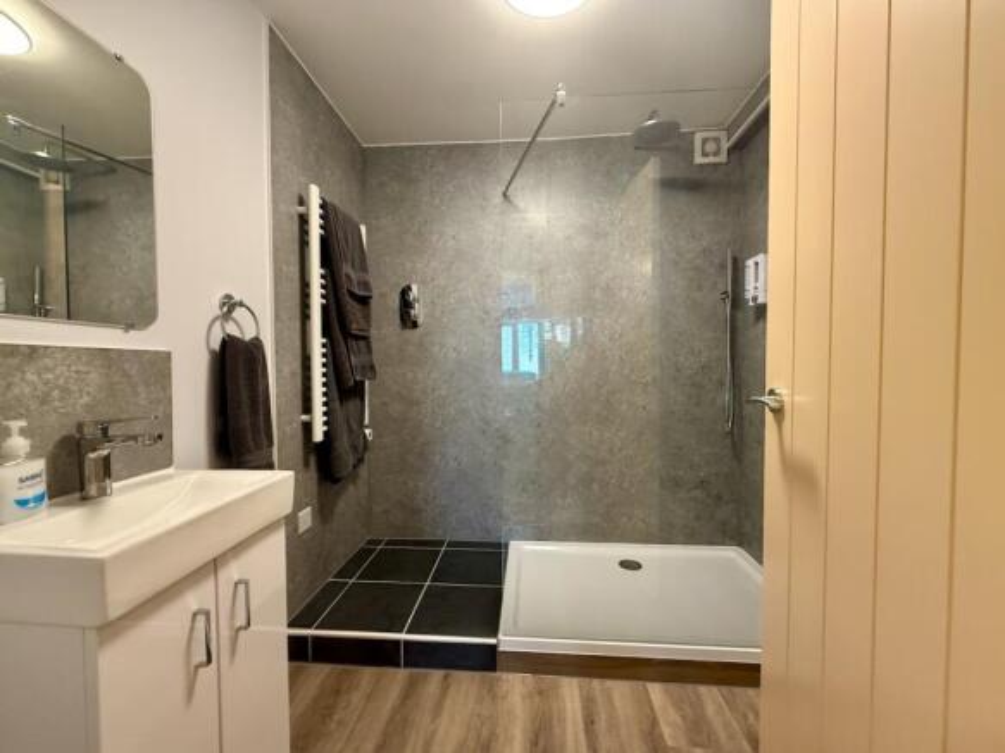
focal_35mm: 14
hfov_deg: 102.1
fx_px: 406
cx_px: 502
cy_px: 376
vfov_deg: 85.7
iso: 320
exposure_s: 1/50
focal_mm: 2.22
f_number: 2.2
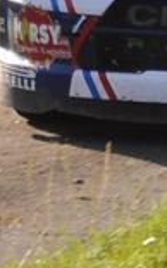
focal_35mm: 1658
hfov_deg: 0.8
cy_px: -358
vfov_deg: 1.3
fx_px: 12064
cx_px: -308
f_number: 6.3
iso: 200
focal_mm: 105
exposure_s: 1/640
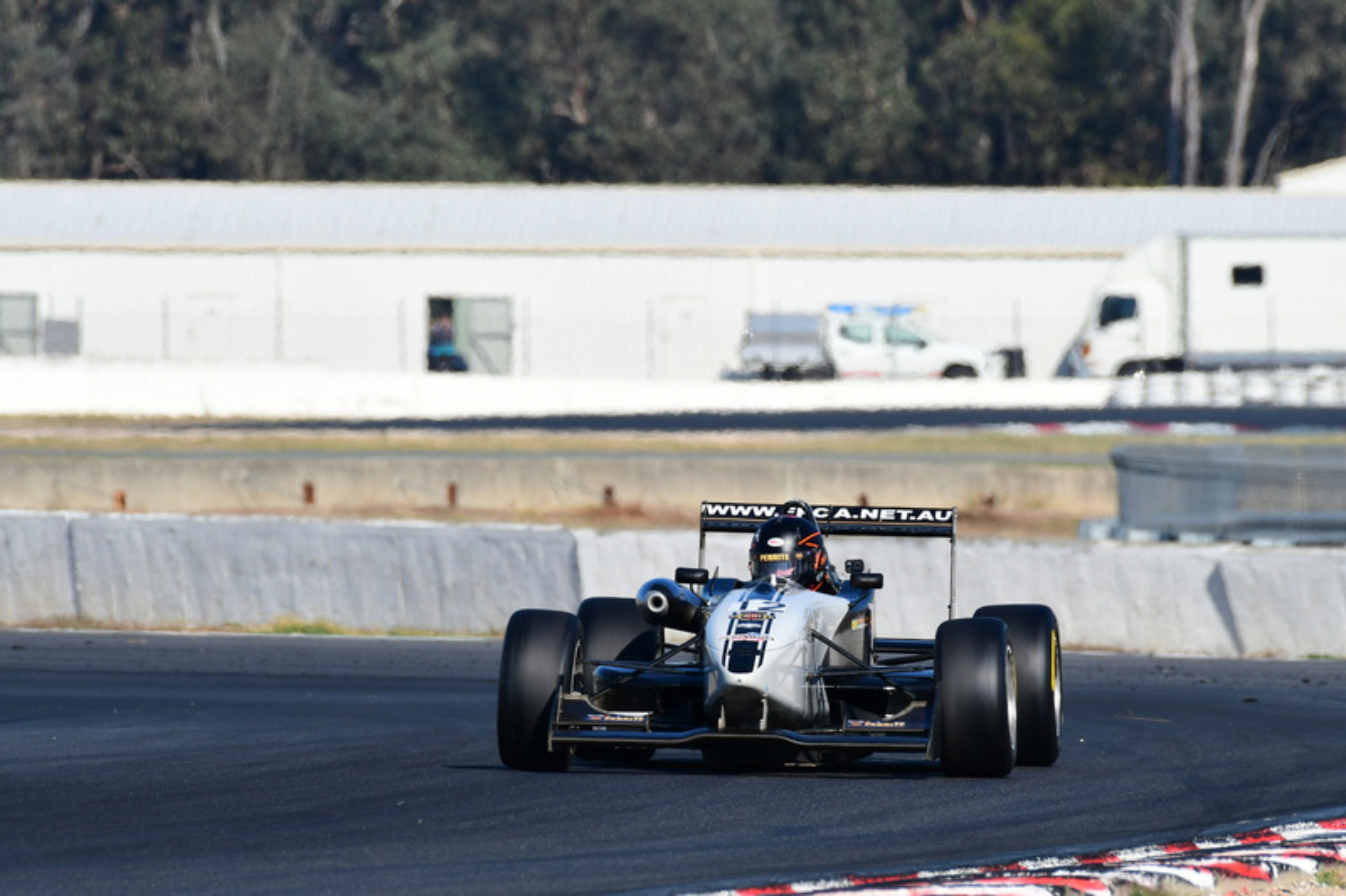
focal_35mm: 720
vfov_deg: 1.9
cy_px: 448
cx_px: 673
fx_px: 26913
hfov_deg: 2.9
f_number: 10
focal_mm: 480
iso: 320
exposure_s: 1/640
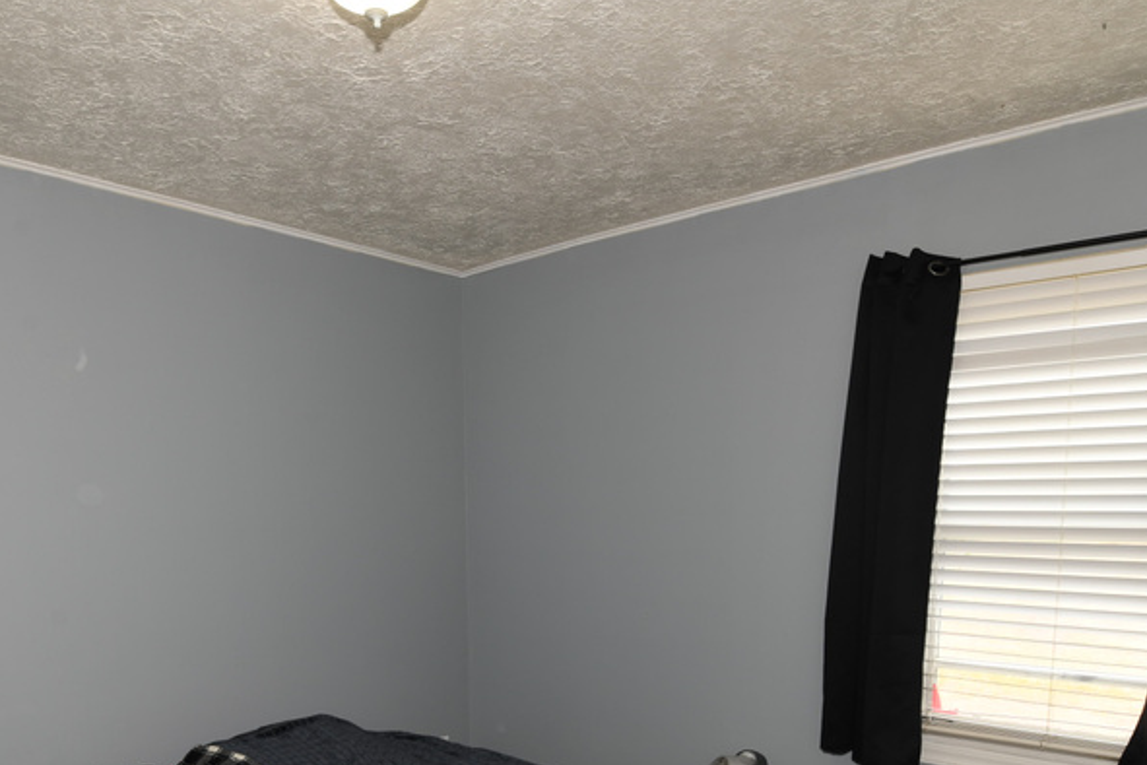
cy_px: 628
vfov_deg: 46.5
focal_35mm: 26
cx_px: 446
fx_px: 828
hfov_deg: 68.5
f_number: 8
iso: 200
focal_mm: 15
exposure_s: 1/20
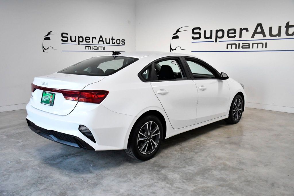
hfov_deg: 57.2
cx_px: 147
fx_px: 269
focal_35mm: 33
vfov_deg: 39.9
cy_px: 98
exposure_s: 1/1600
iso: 2500
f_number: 4.5
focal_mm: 22
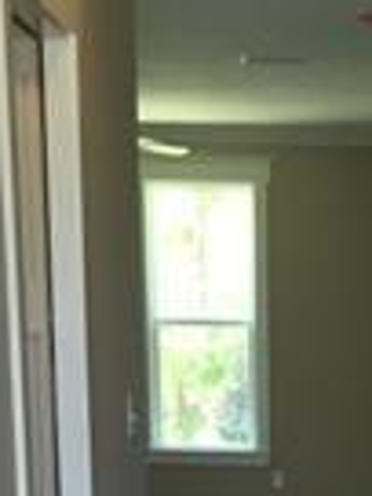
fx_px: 1949
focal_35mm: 136
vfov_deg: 12.4
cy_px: 1050
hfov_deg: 10.8
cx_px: 387
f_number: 2.2
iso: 40
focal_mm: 4.15
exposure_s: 1/30
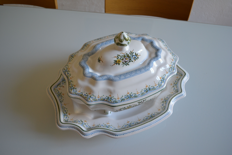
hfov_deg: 61.9
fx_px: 193
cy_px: 78
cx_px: 116
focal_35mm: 30
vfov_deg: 43.6
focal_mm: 20
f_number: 3.8
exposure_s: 1/50
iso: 400
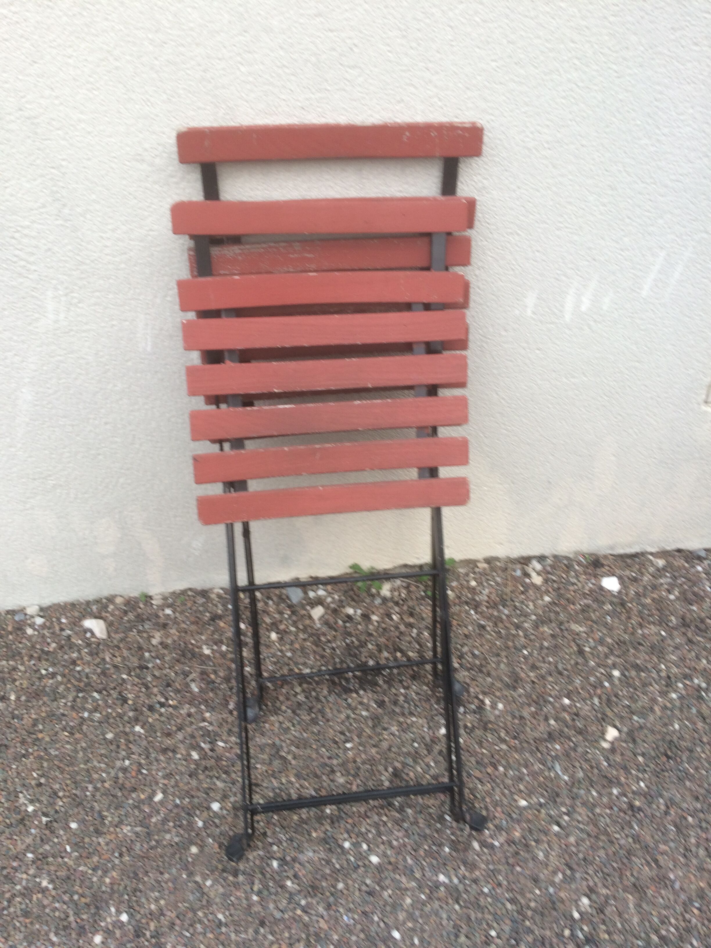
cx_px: 356
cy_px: 474
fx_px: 794
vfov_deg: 61.7
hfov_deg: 48.2
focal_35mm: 29
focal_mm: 4.15
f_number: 2.2
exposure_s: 1/100
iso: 40
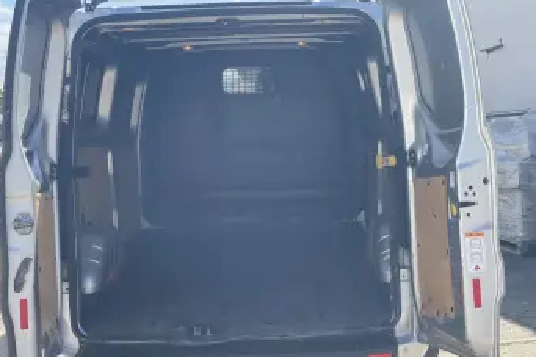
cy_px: 186
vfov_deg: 23.8
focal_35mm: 57
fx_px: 849
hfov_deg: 35.1
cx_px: 265
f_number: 2
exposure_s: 1/872
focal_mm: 6
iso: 32
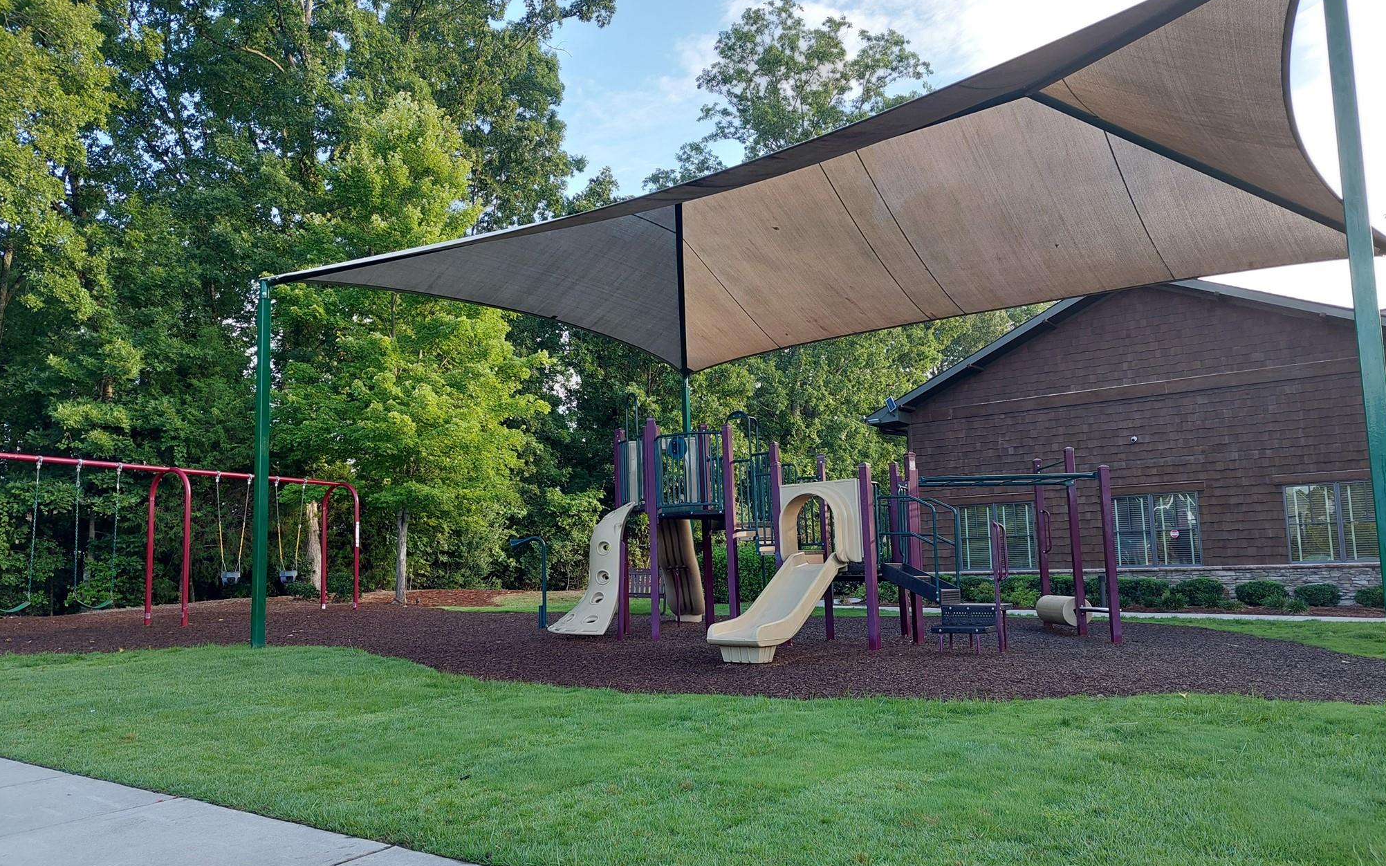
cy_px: 459
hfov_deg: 70.4
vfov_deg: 47.6
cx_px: 695
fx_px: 982
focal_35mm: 26
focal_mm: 5.23
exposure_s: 1/120
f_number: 1.8
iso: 80
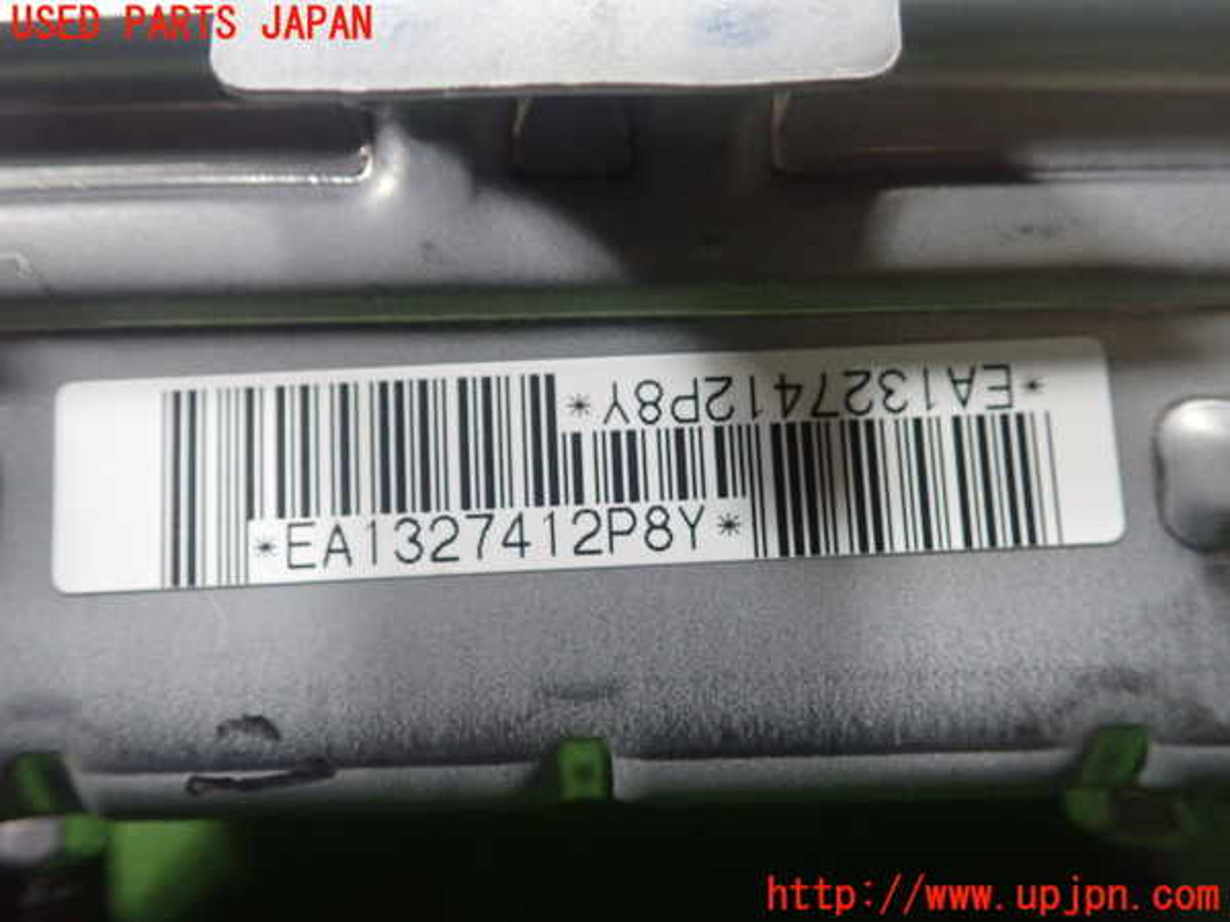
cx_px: 615
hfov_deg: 60.0
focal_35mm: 30
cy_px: 461
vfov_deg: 46.8
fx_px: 1066
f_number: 2.3
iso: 640
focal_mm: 5.5
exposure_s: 1/125
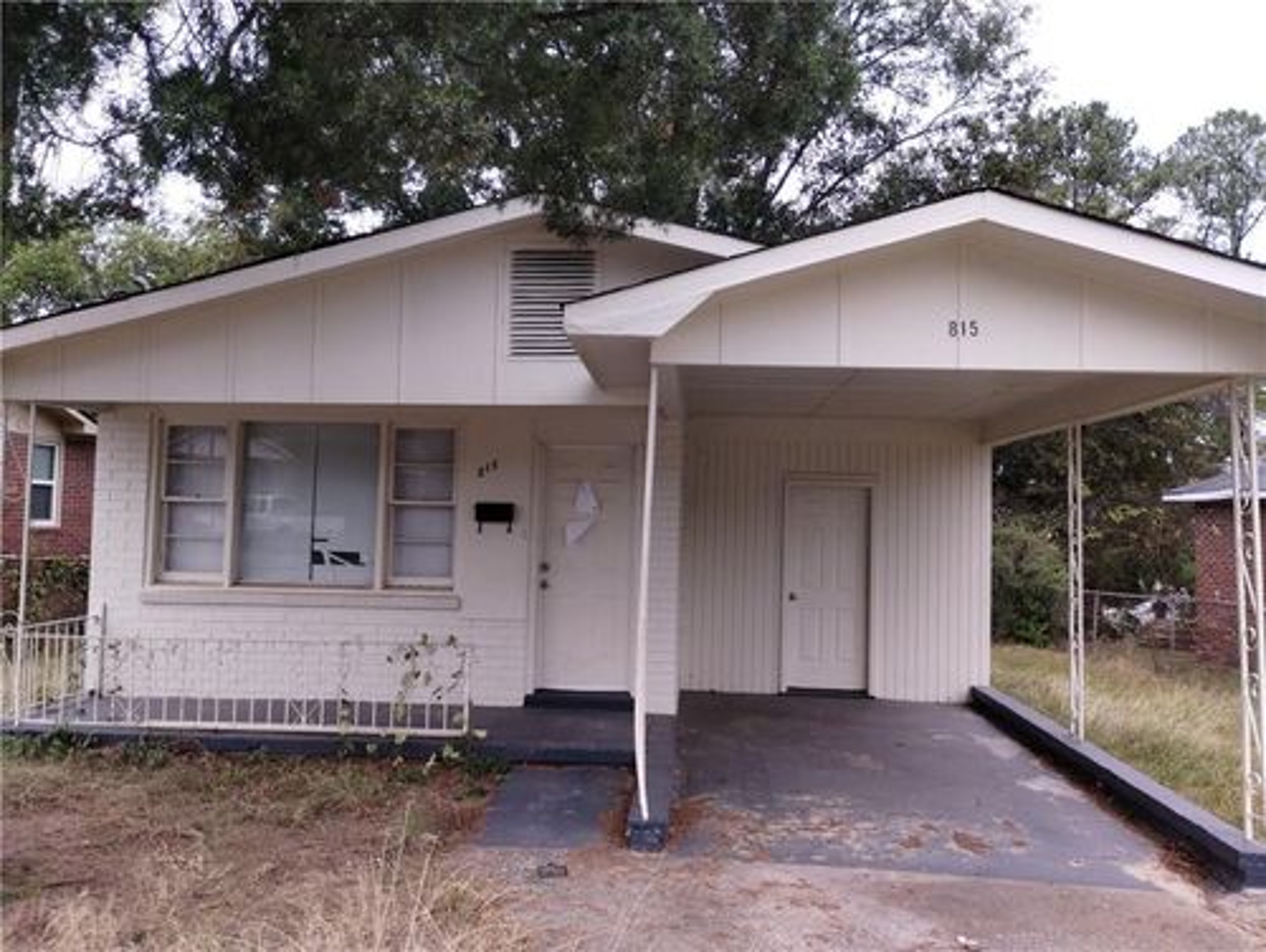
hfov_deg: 63.4
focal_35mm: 28
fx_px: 1025
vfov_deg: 49.8
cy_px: 476
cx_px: 633
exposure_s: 1/75
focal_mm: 4.27
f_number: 1.8
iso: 400
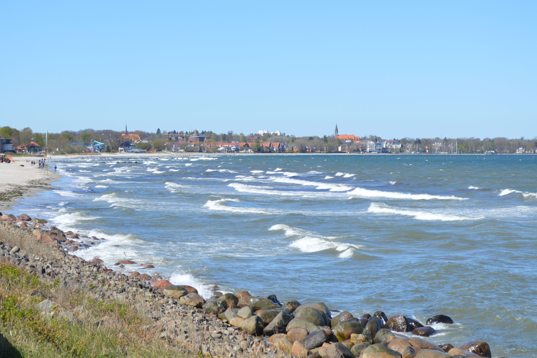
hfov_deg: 22.0
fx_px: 1381
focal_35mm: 93
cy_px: 163
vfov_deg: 14.8
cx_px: 243
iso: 100
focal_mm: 55
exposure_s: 1/250
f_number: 8
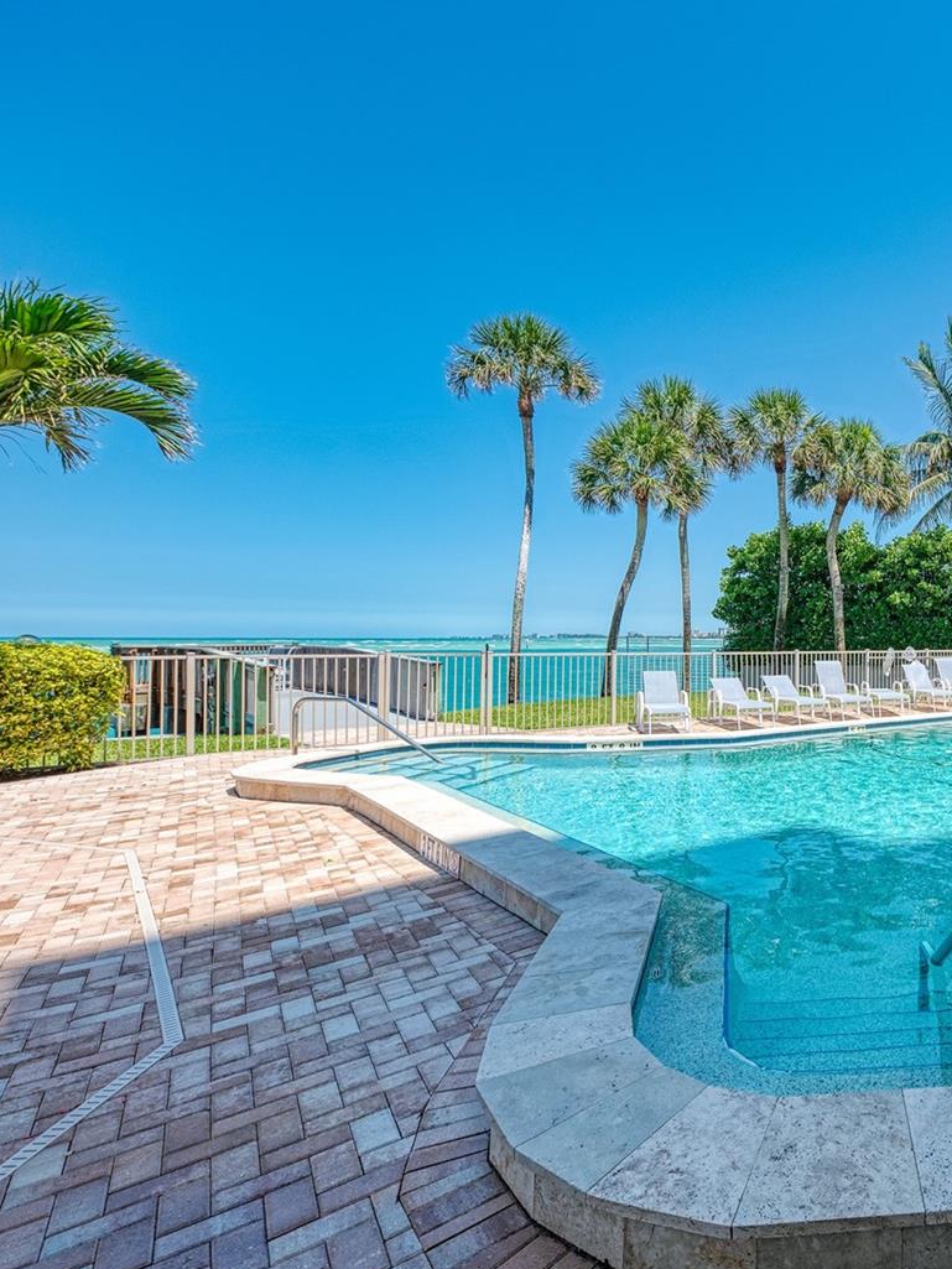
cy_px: 619
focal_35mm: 21
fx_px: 770
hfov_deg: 53.6
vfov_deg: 79.0
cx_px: 893
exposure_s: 1/200
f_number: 7.1
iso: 400
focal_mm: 14
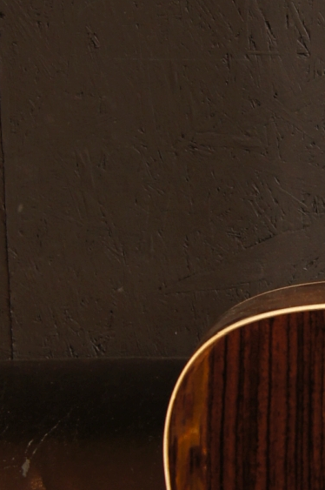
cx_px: 415
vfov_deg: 16.0
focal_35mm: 128
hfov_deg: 10.5
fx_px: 1737
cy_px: 333
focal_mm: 20
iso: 100
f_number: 3.5
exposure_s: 1/6
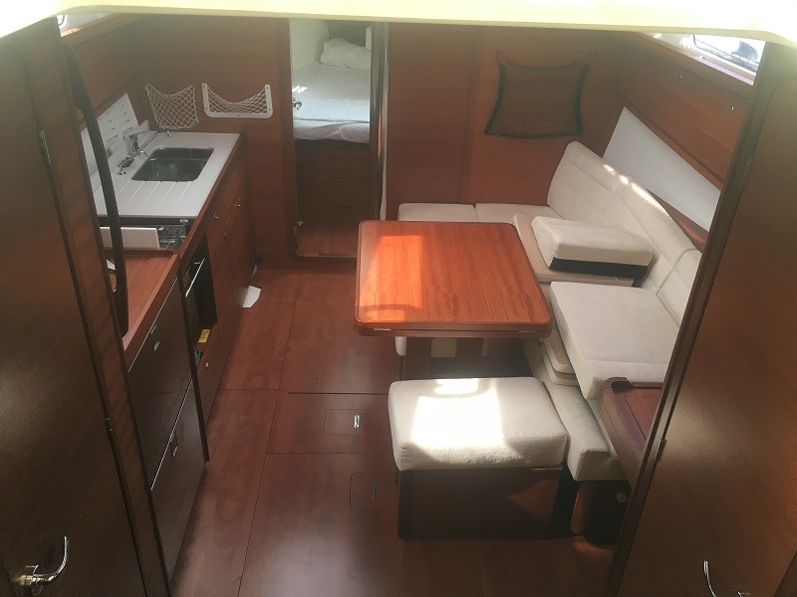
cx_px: 398
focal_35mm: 29
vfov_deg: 48.2
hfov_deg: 61.7
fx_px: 668
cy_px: 298
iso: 25
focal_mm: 4.15
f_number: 2.2
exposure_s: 1/33
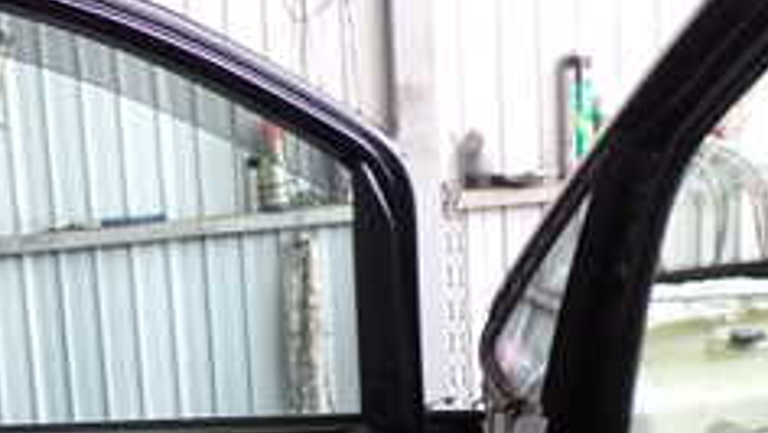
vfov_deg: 14.1
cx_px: 36
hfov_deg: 24.6
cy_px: 547
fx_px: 1691
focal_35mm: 83
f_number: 2.3
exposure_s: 1/60
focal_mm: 5.4
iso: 100
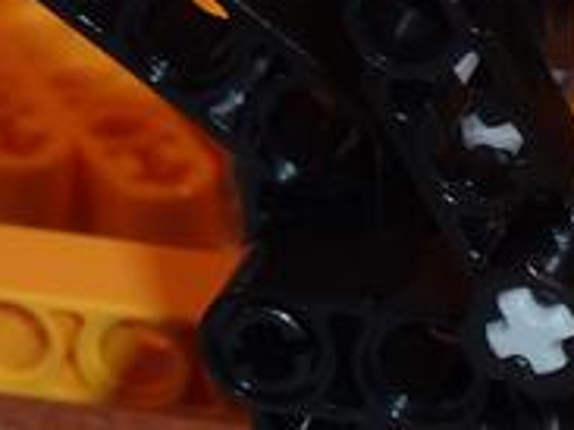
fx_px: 5850
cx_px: 988
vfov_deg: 4.2
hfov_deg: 5.5
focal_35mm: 353
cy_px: 581
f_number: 4
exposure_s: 1/30
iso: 100
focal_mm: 10.3
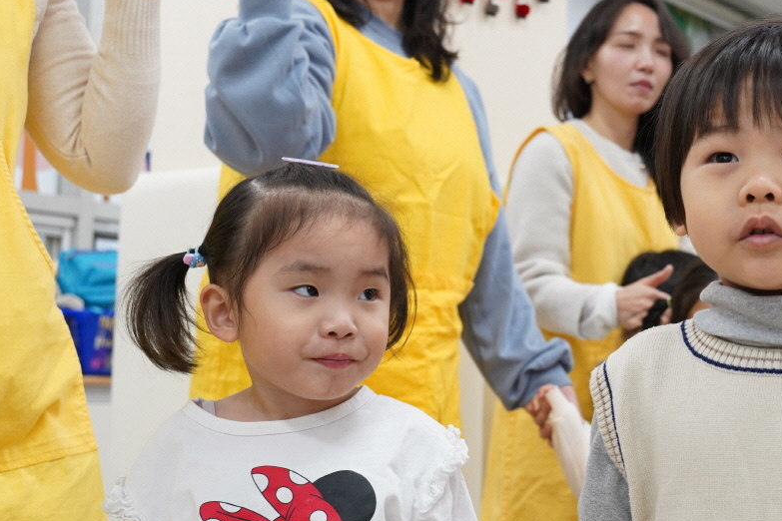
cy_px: 229
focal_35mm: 69
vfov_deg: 19.7
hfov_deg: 29.0
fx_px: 1499
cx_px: 548
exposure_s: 1/80
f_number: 6.3
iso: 2500
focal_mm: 45
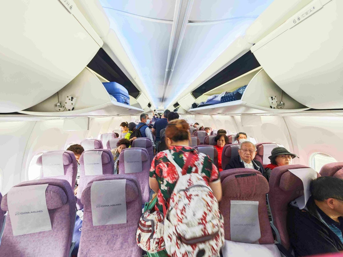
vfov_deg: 94.5
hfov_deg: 110.5
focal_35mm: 12
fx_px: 119
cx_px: 172
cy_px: 128
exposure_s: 1/40
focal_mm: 2.03
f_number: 1.8
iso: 200
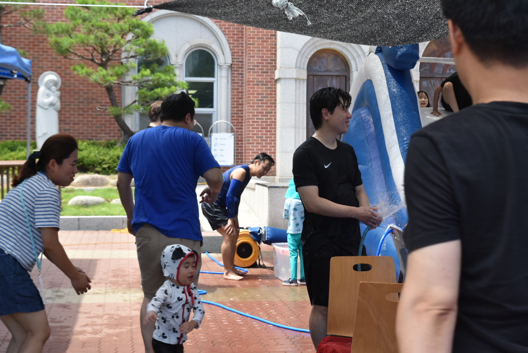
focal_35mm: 69
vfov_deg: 19.8
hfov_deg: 29.2
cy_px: 176
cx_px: 264
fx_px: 1013
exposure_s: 1/200
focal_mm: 46
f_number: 7.1
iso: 400
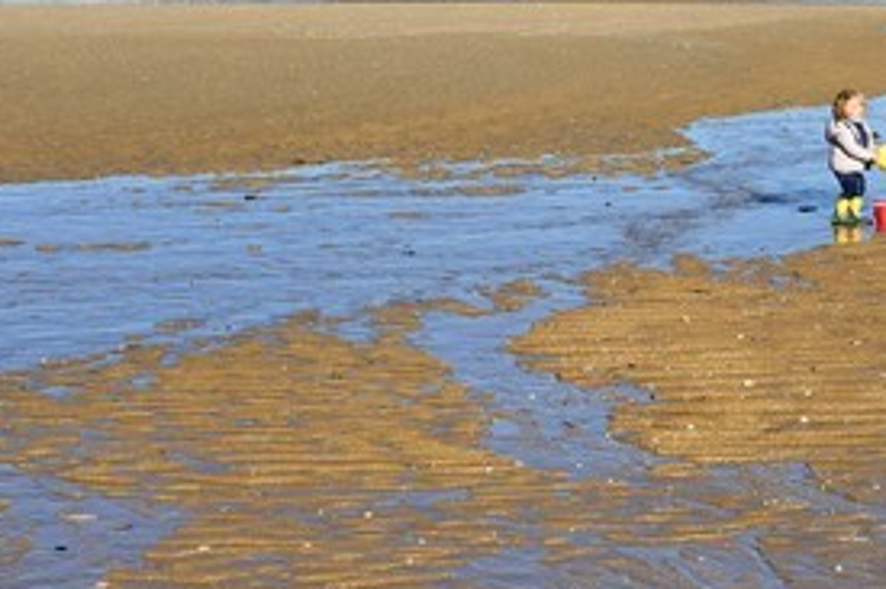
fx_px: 2632
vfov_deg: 12.8
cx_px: 551
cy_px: 180
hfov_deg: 19.1
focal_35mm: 107
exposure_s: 1/320
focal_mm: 70
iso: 200
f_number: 11
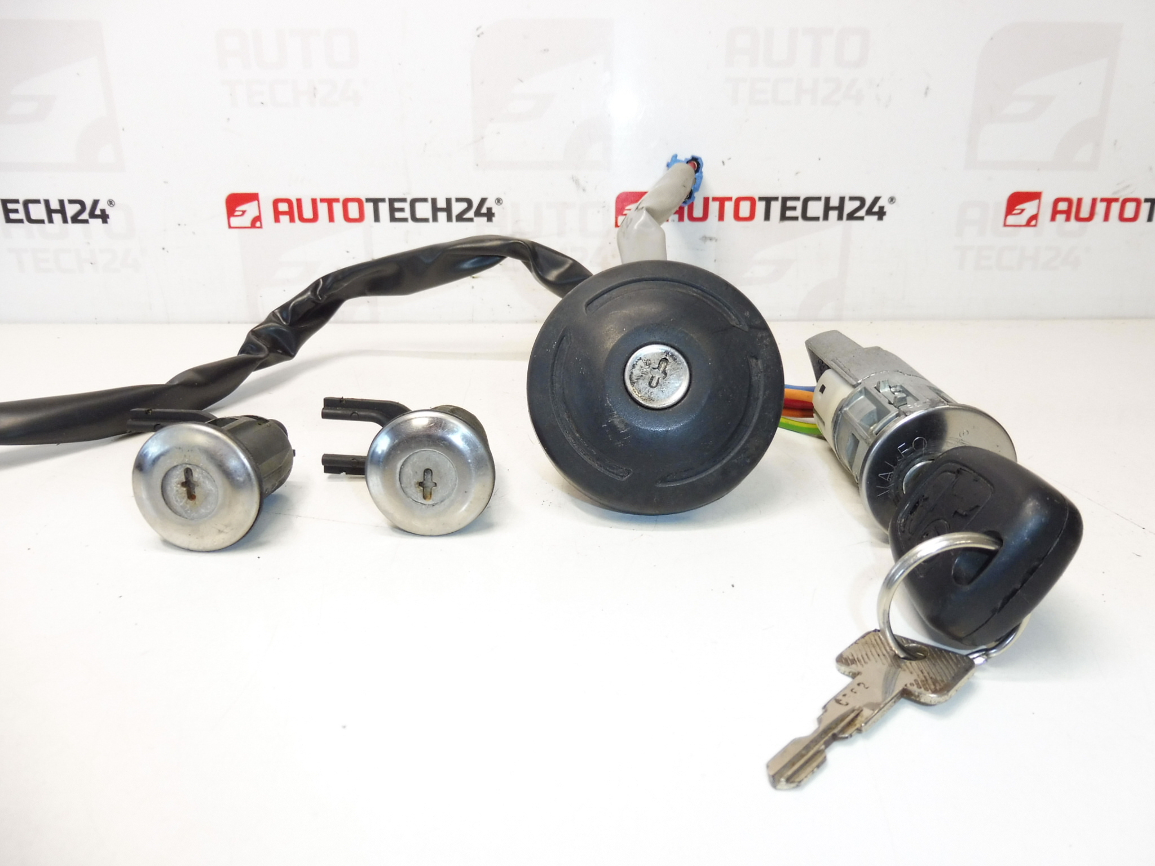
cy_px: 433
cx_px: 578
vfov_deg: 56.8
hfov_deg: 71.6
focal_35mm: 24
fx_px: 801
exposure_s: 1/80
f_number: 3.5
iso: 200
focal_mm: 4.3
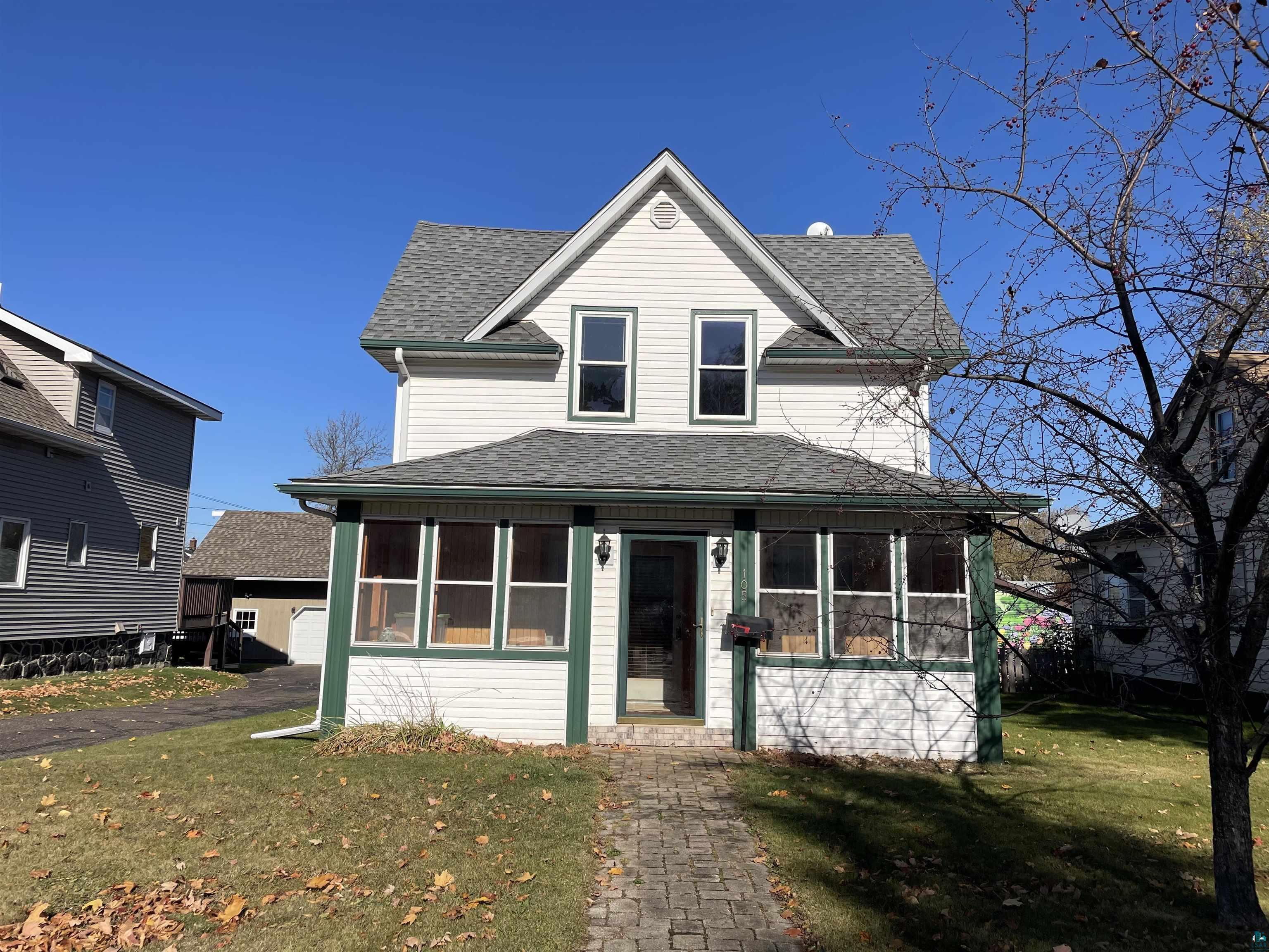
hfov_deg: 67.3
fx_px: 953
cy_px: 476
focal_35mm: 26
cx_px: 634
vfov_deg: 53.1
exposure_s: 1/5814
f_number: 1.6
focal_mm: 4.2
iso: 32
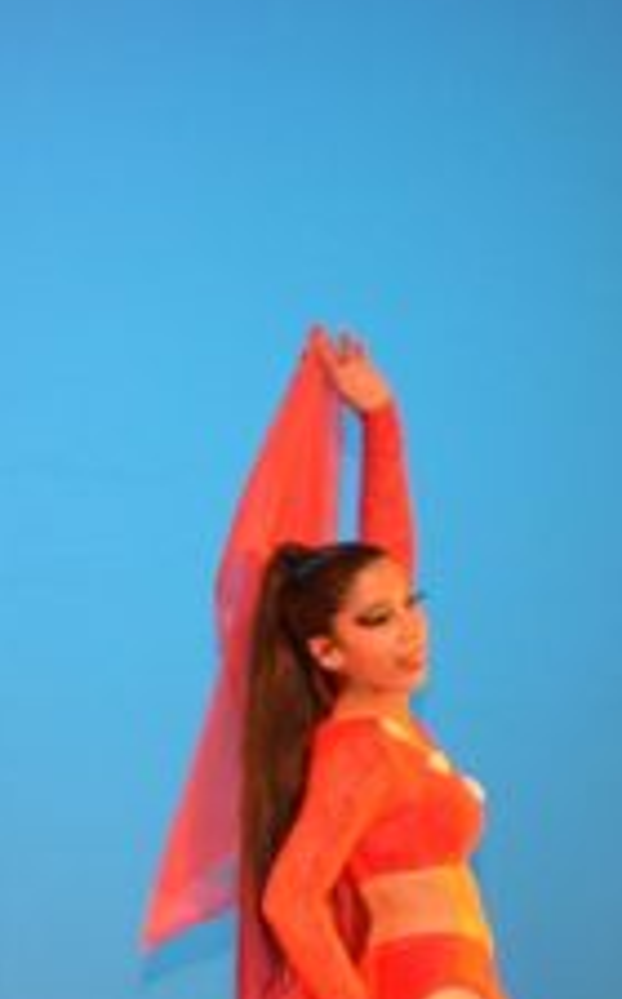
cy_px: 702
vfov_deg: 7.3
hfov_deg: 4.5
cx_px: -444
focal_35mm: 287
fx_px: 7802
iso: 2000
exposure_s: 1/60
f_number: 5.6
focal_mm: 55
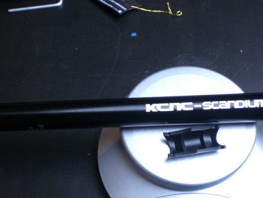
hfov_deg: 36.1
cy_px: 122
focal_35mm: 53
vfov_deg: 27.5
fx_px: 403
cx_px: 154
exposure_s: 1/80
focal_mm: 6.3
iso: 200
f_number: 3.1
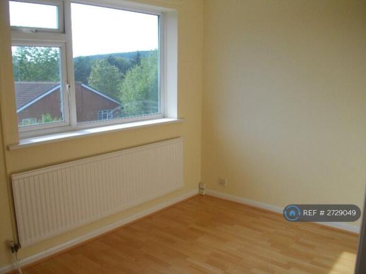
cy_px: 137
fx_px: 338
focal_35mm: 32
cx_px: 183
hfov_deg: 56.8
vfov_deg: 44.1
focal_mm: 5.7
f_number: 2.9
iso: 100
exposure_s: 1/320
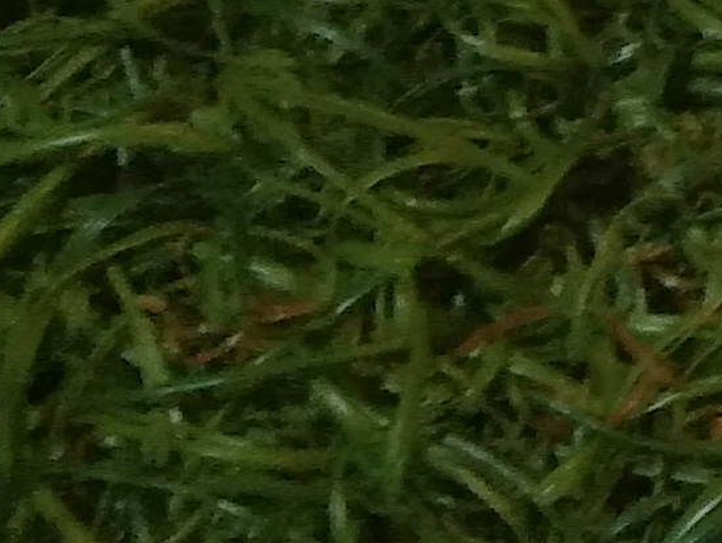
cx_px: 1572
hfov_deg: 8.2
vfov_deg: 6.0
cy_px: -1070
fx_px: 4759
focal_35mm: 228
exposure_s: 1/33
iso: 464
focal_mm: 3.65
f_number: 2.2
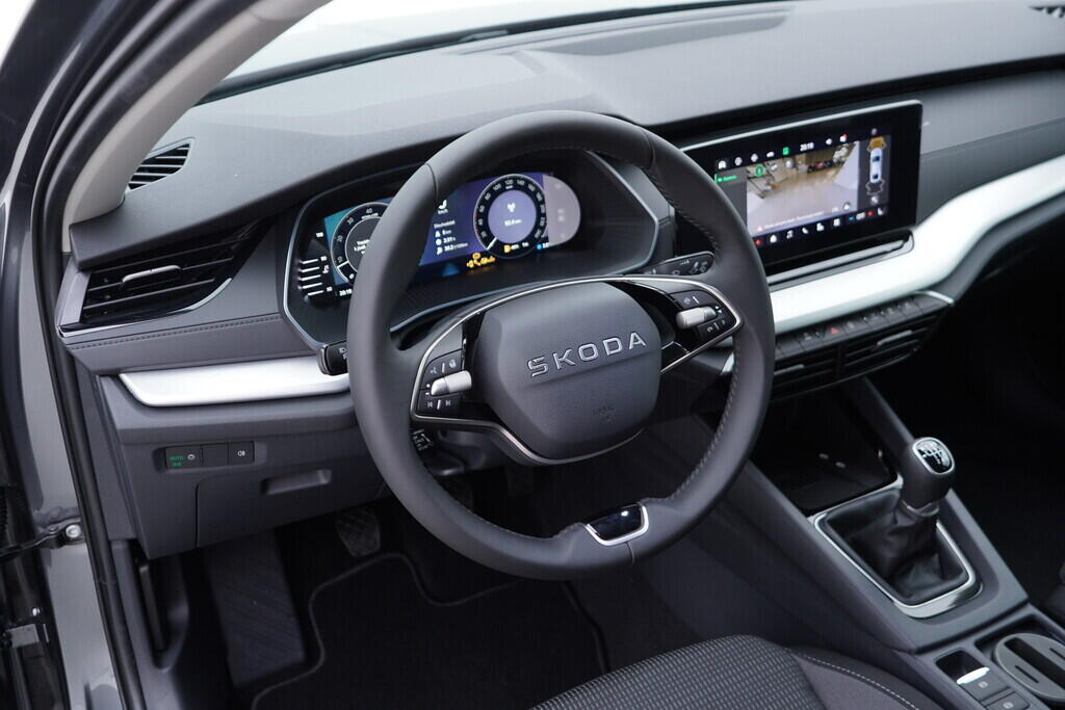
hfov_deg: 53.1
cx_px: 532
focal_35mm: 36
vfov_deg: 36.9
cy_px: 355
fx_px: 1065
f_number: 2.8
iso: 160
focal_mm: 24
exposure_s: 1/40
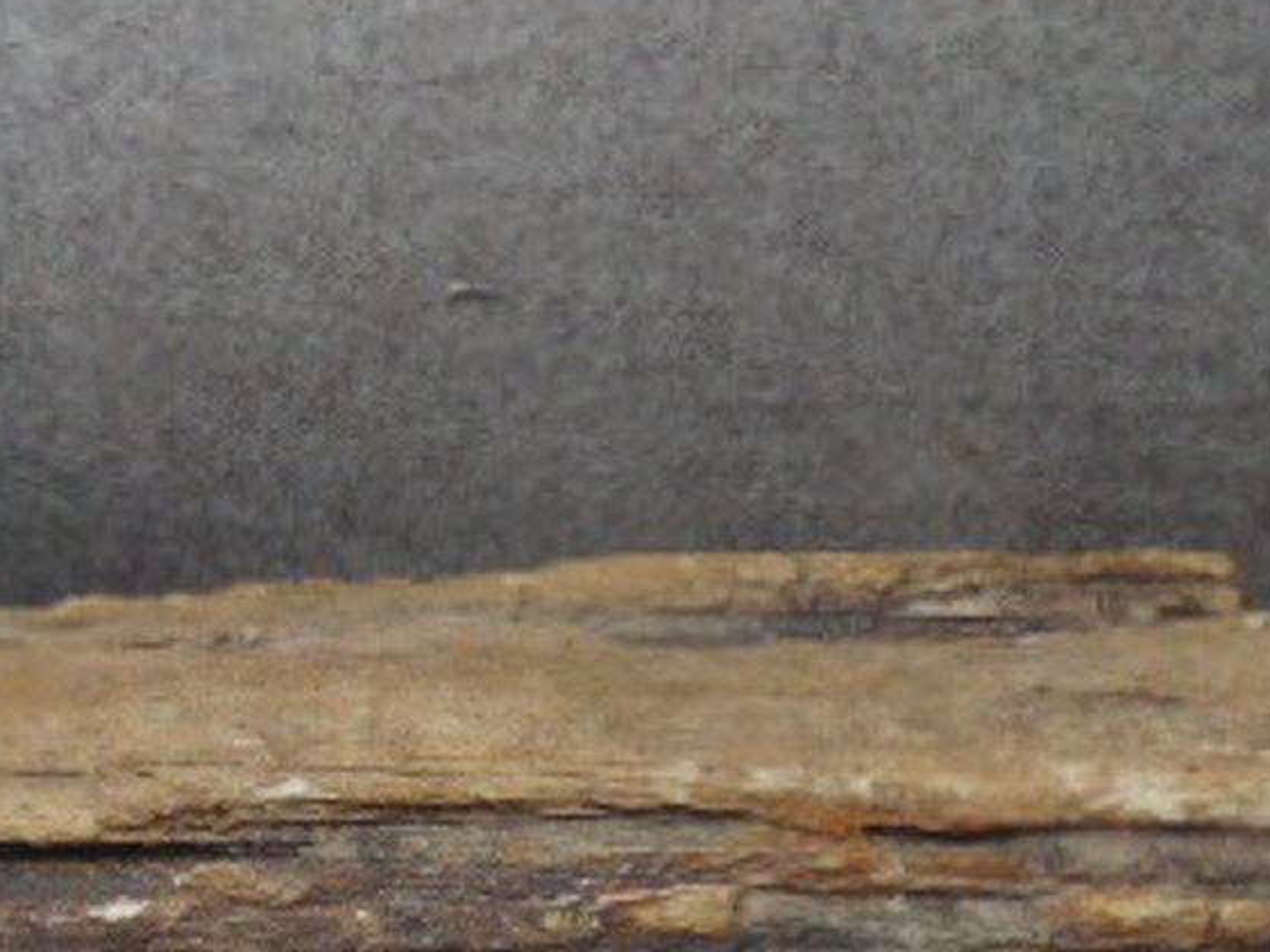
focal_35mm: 73
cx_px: 350
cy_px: 969
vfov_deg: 19.5
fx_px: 2678
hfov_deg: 26.4
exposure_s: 1/30
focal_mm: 4.8
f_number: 3.2
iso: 100
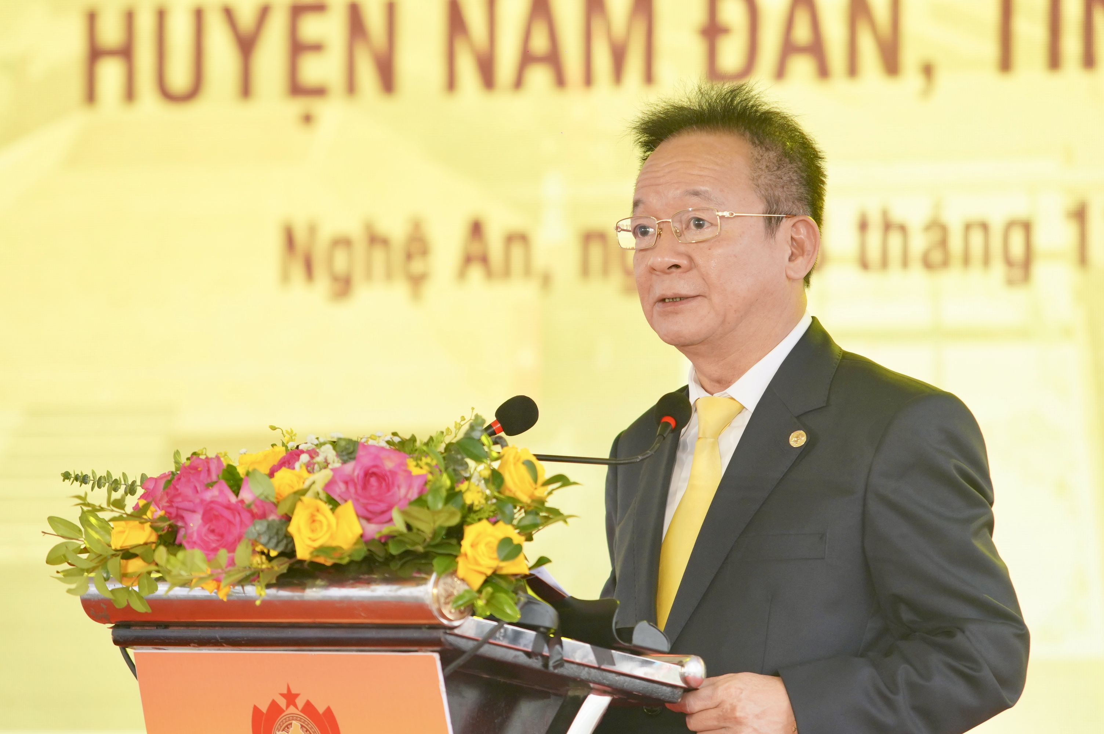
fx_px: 8487
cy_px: 367
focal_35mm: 277
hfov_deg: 7.4
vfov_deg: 5.0
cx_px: 552
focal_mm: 185
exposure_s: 1/200
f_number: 3.5
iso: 500
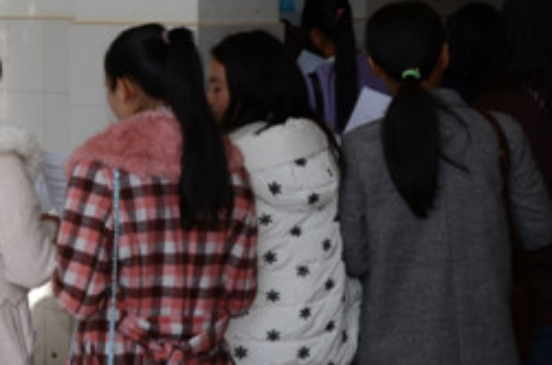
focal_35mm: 75
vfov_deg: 17.8
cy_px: 60
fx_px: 1150
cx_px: 22
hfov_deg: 25.8
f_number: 10
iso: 100
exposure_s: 1/60
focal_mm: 21
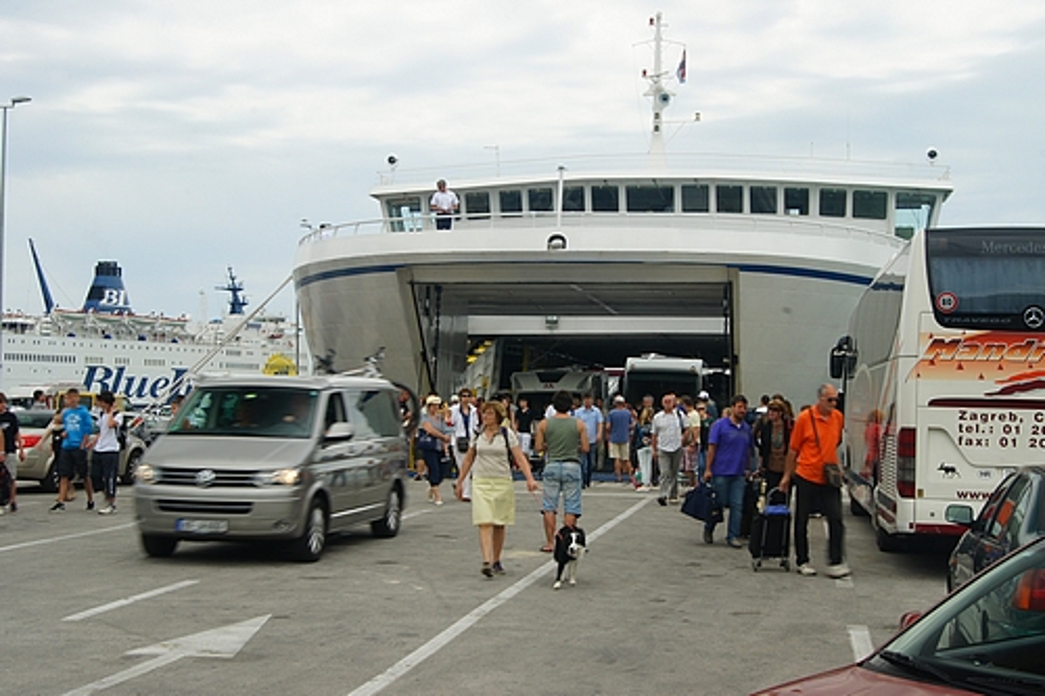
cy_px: 348
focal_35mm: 52
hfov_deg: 37.9
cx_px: 522
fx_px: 1523
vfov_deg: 25.7
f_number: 25
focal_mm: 35
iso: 200
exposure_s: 1/15
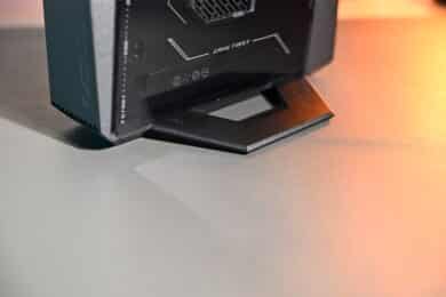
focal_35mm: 56
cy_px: 148
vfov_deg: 24.2
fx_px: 694
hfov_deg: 35.6
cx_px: 223
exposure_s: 1/60
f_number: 4
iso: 1400
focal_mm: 56
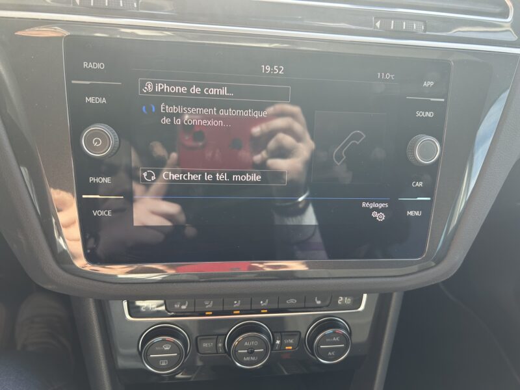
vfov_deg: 53.1
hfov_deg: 67.3
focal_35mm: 26
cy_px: 195
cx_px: 260
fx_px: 391
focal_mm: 5.7
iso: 40
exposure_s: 1/152
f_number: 1.5
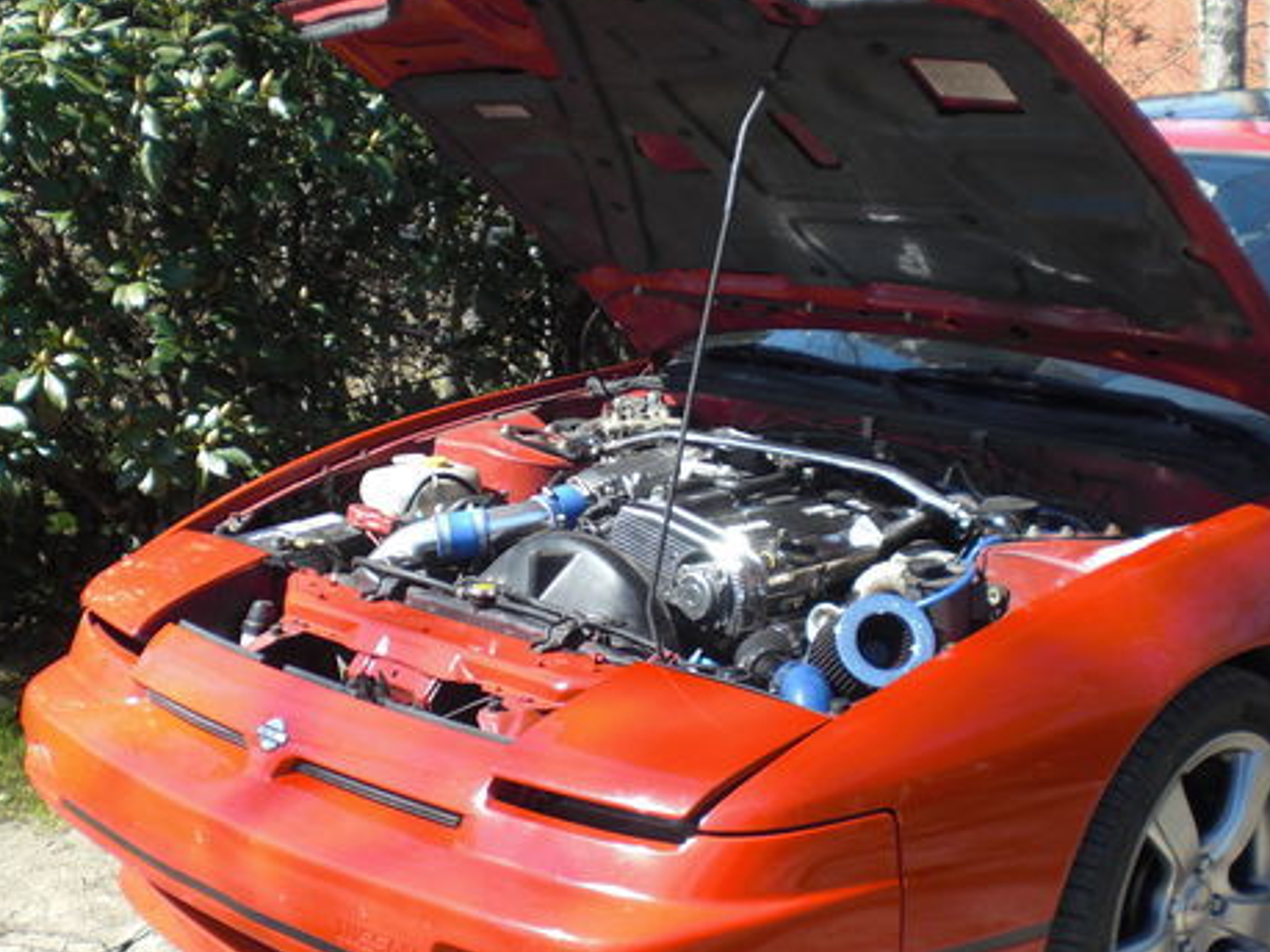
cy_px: 601
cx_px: 589
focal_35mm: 53
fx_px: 1944
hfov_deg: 36.2
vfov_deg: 27.4
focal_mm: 6.3
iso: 64
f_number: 3.1
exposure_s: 1/250
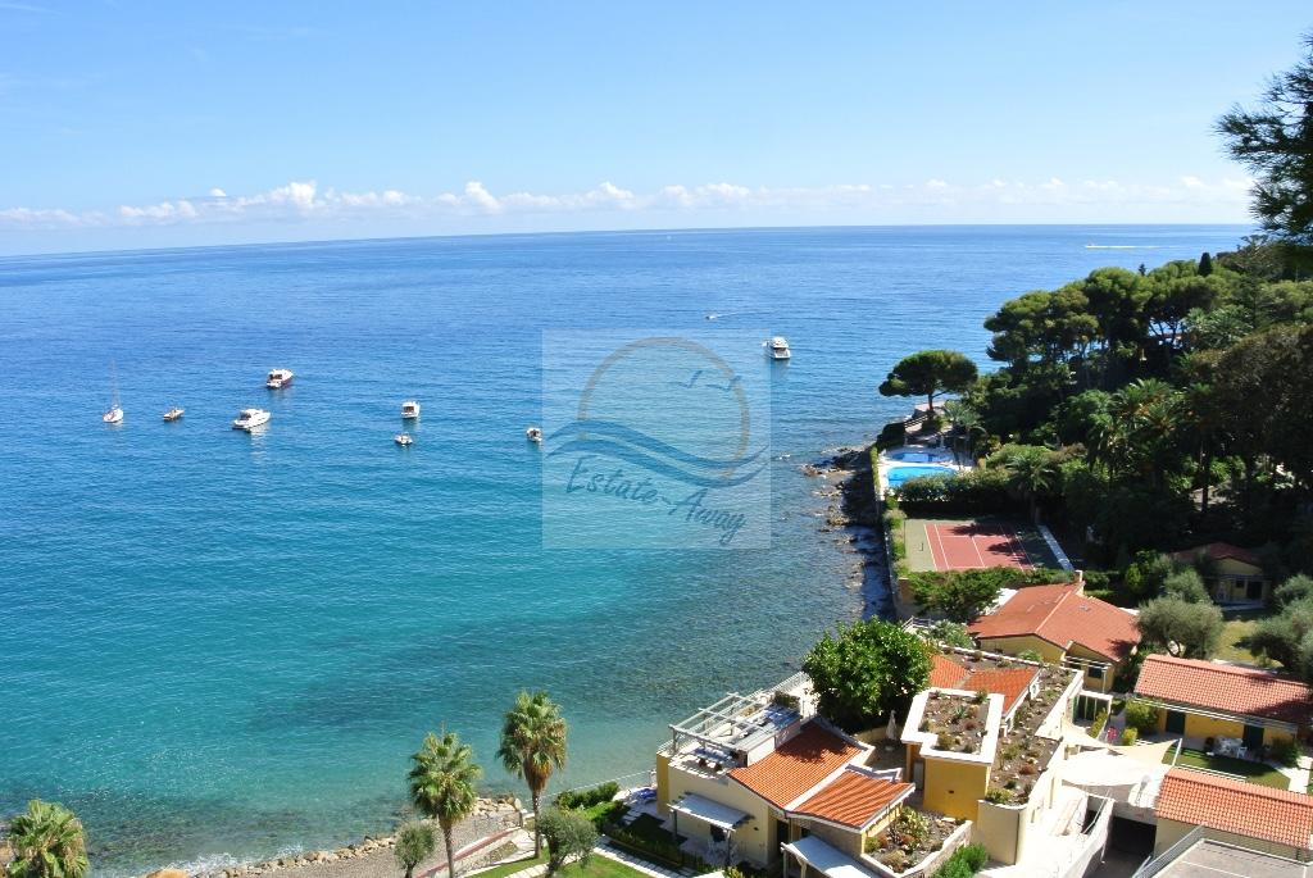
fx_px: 1059
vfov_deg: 45.1
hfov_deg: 63.6
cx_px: 656
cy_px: 439
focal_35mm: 29
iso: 100
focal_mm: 11
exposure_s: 1/60
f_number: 14
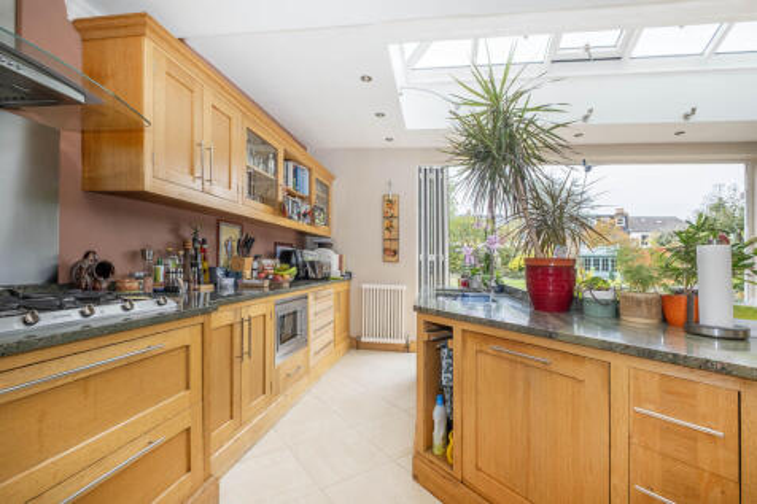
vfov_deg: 77.3
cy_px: 252
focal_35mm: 15
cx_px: 378
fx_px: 315
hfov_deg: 100.4
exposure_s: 1/30
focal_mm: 10
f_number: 6.4
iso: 320
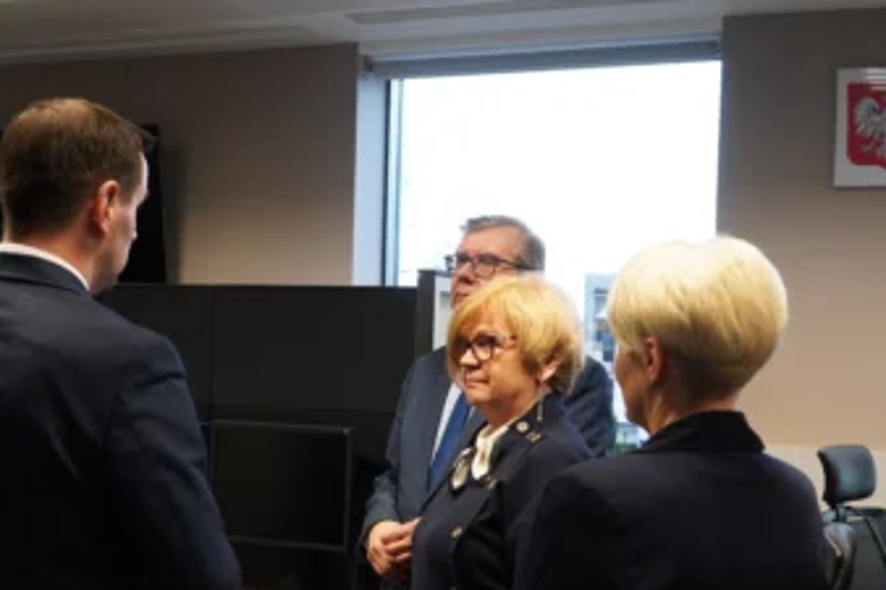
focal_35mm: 48
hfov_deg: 41.1
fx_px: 1181
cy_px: 380
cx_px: 388
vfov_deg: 27.9
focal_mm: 24
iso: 2000
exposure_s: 1/60
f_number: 5.6
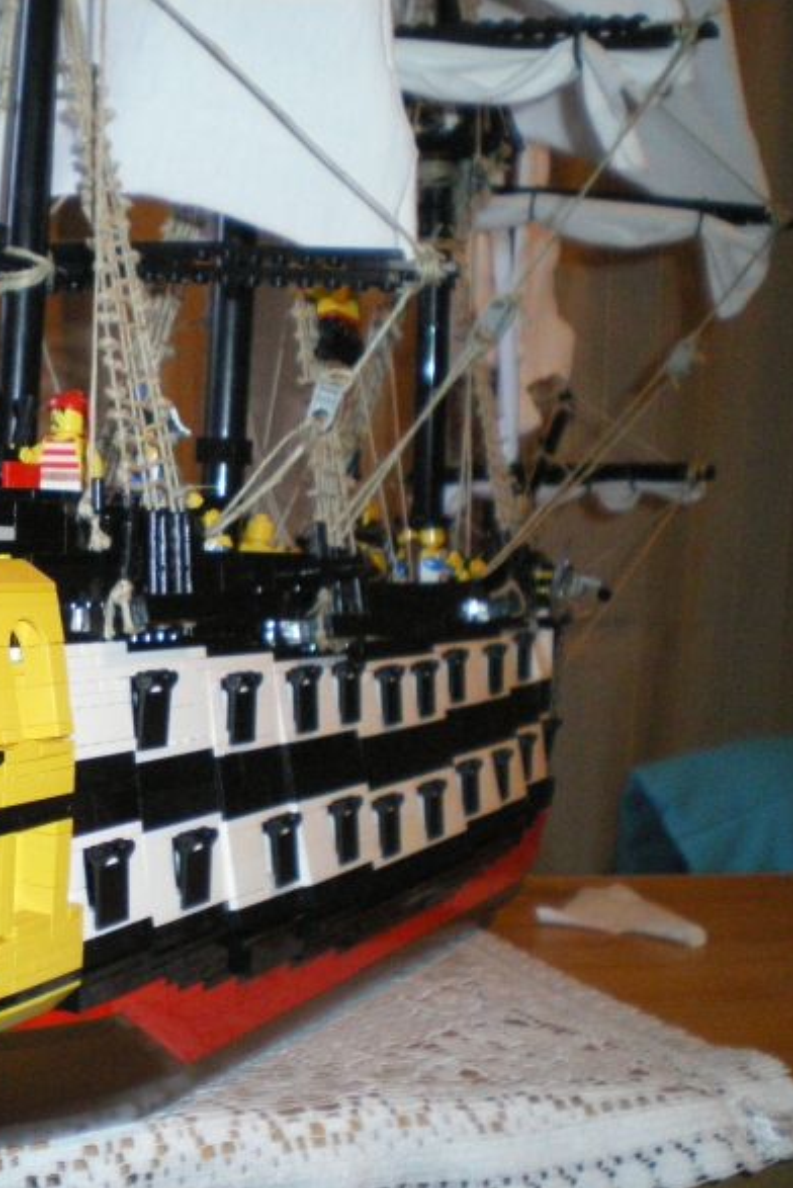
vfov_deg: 38.9
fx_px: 1683
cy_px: 603
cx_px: 2
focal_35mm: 51
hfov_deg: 25.2
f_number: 3.1
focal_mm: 6.3
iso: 640
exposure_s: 1/50
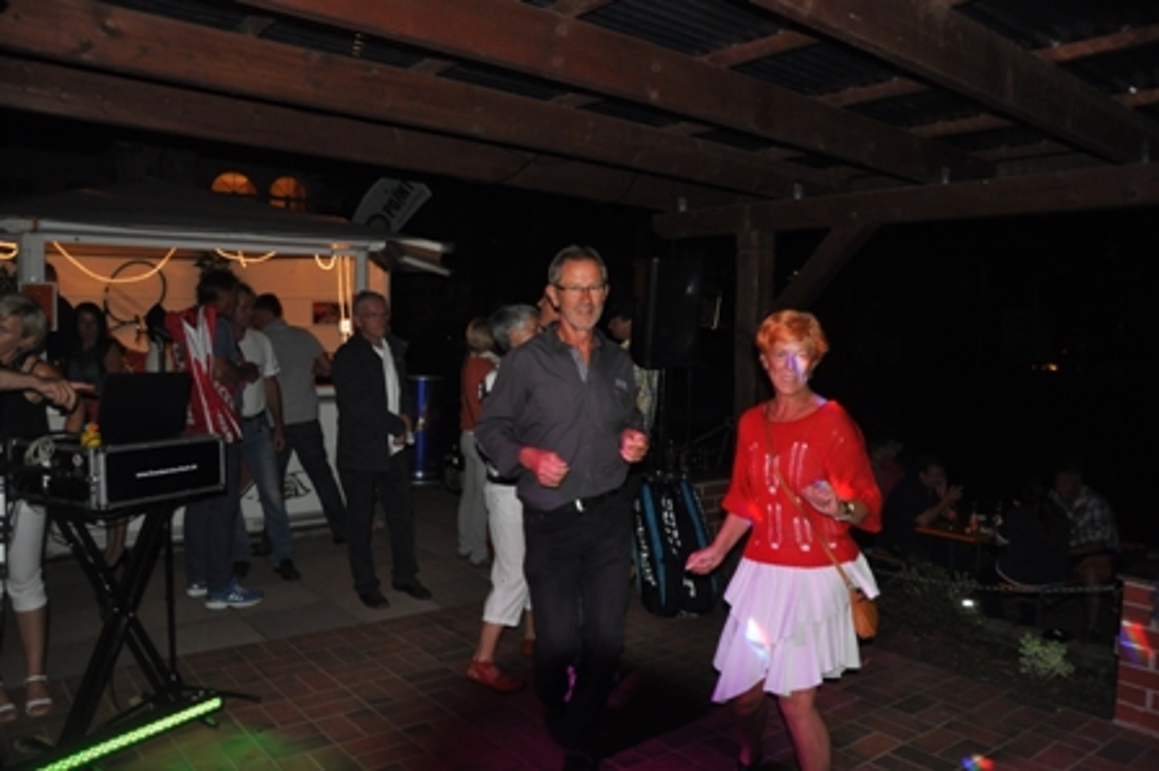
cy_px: 386
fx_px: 869
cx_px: 580
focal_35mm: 27
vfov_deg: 47.9
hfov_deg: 67.4
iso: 800
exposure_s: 1/60
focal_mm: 18
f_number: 3.5
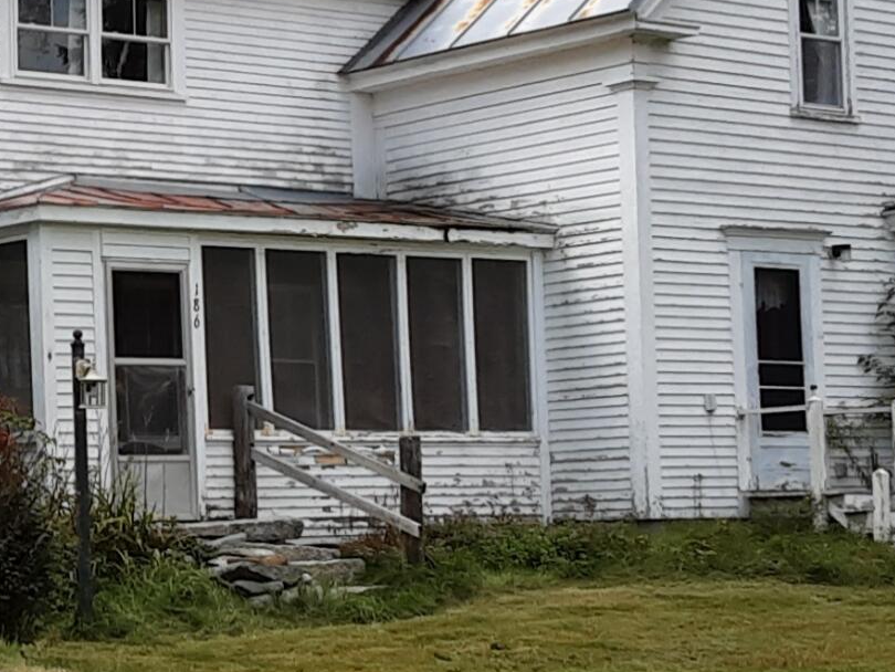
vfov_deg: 14.8
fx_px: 2586
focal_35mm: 100
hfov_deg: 18.8
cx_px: -118
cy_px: 398
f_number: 1.9
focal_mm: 2.91
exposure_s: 1/497
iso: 40
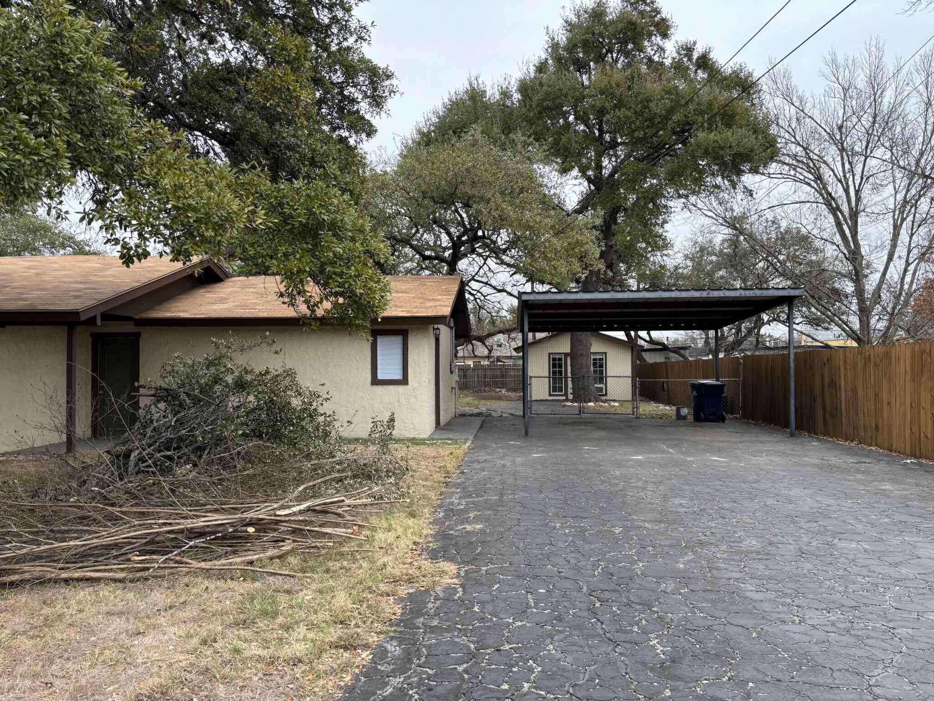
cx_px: 467
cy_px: 350
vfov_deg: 53.1
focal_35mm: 26
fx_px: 702
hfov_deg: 67.3
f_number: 1.6
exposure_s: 1/301
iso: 50
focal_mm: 5.96
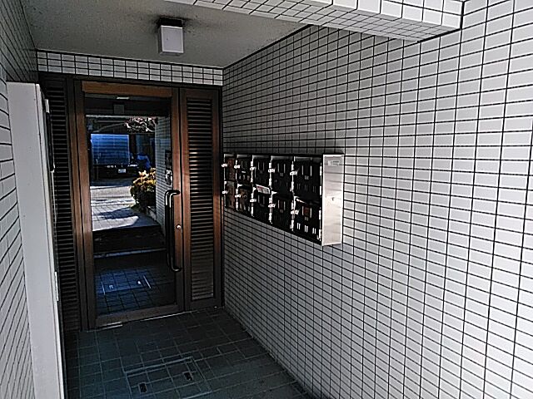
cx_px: 266
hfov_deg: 65.3
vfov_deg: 51.4
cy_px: 200
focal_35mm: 27
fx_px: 416
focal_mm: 3.46
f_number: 2.2
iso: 65
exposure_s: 1/60
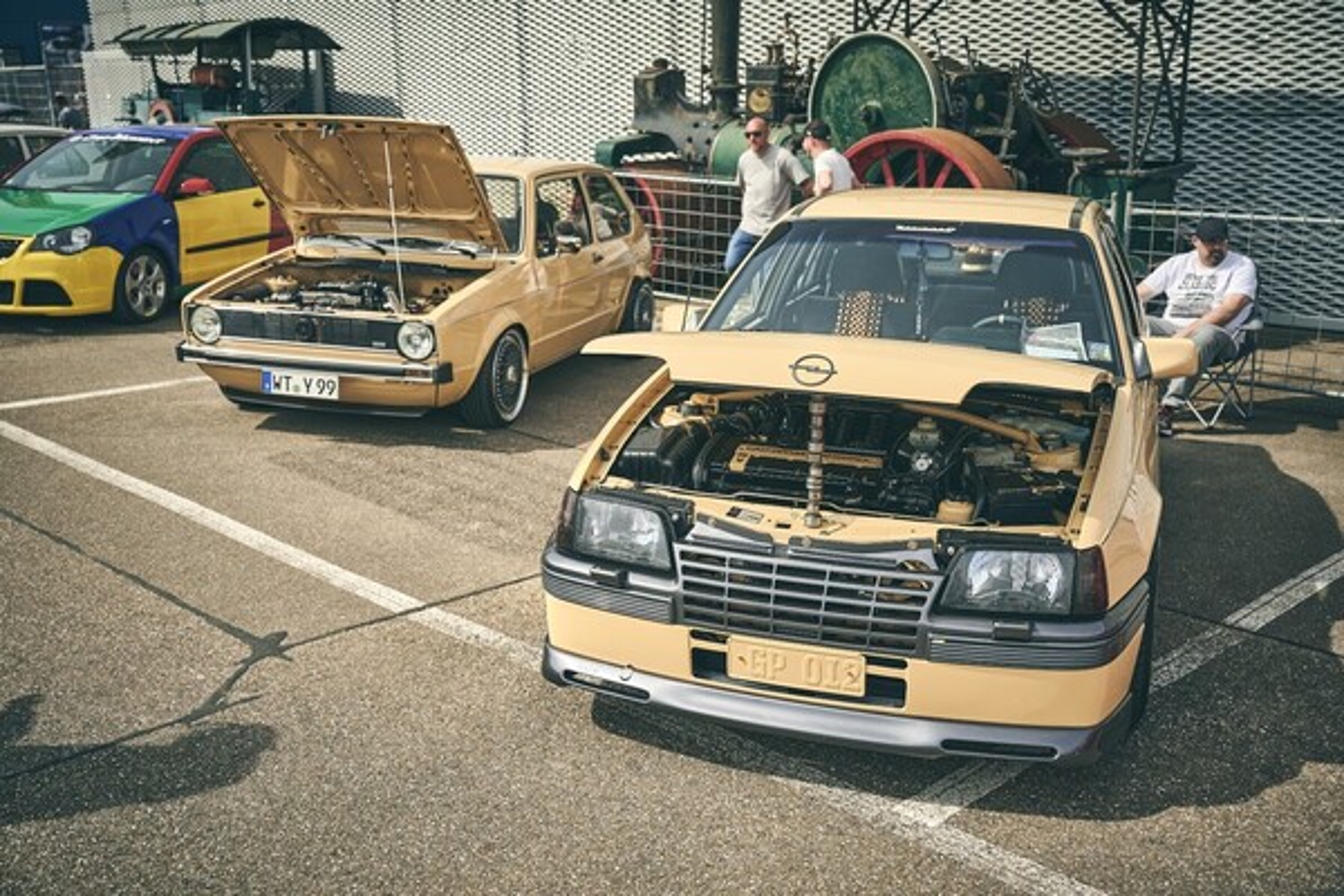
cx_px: 672
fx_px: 1307
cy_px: 448
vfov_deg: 37.9
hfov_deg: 54.4
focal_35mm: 35
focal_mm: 35
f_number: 3.5
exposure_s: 1/1250
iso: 100
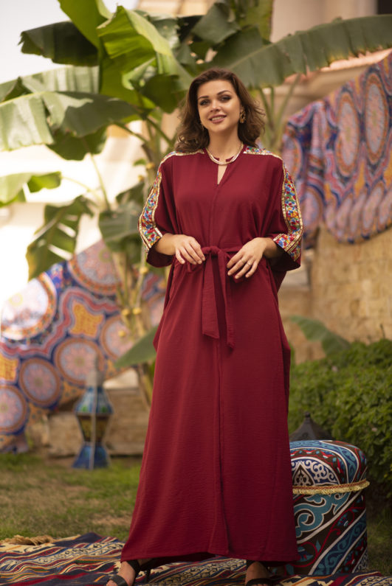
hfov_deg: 16.1
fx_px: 1386
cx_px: 196
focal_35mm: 85
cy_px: 293
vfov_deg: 23.9
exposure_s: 1/3200
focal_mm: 85
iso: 160
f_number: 1.8
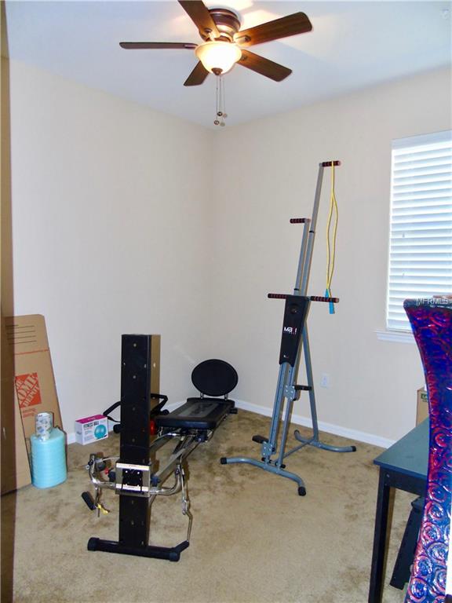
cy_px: 302
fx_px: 435
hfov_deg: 54.9
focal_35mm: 25
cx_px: 226
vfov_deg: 69.4
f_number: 3.4
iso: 200
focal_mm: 4.4
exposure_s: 1/30
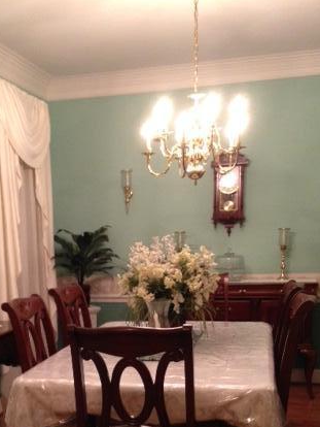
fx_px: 628
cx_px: 108
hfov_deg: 28.4
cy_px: 327
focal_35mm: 51
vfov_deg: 36.5
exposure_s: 1/20
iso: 320
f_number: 2.4
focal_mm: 4.12
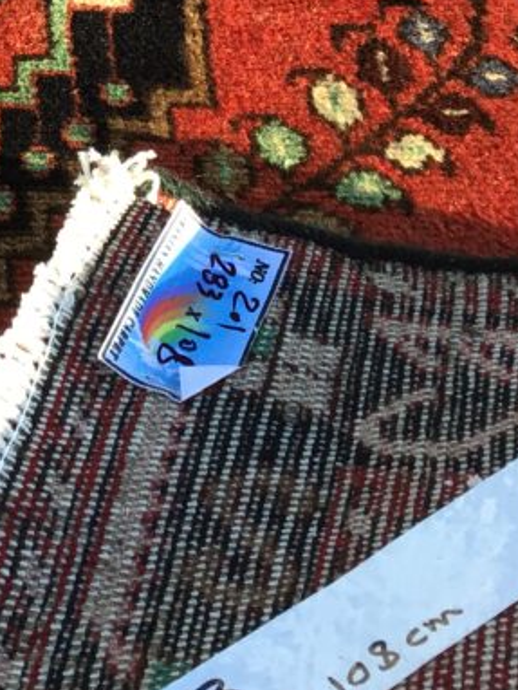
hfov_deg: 17.0
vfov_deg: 22.3
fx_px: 1654
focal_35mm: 83
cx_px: -97
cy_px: -61
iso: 25
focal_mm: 3.3
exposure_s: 1/138
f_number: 2.4
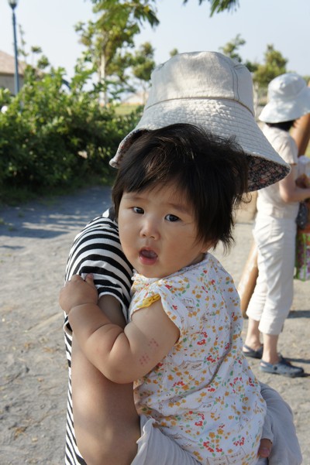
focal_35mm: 50
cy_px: 232
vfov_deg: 40.0
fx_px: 640
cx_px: 155
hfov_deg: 27.2
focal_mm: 33
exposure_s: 1/250
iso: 200
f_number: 8
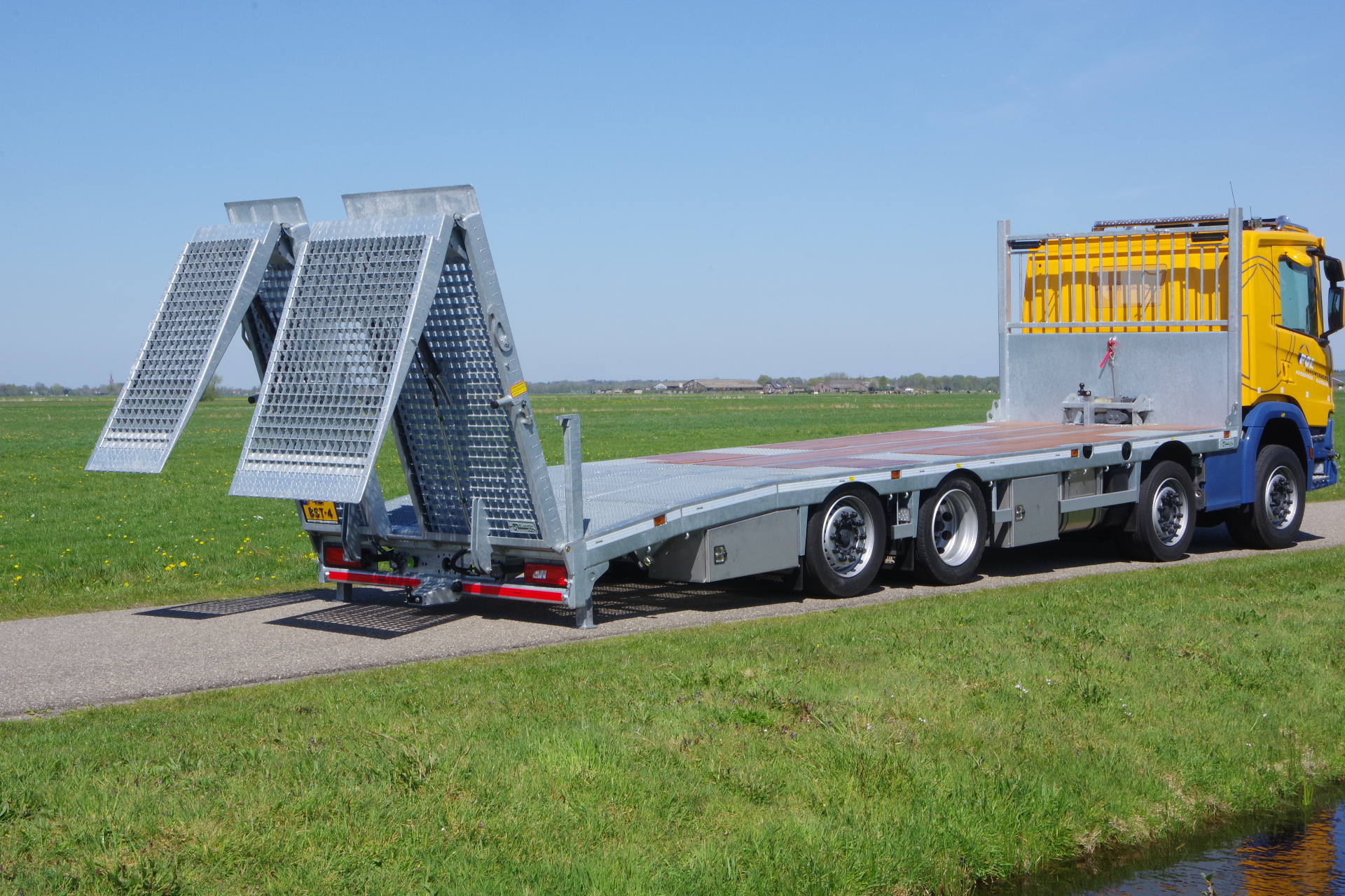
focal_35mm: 60
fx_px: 2241
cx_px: 672
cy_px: 448
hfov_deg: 33.4
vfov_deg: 22.6
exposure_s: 1/100
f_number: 22
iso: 200
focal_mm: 40
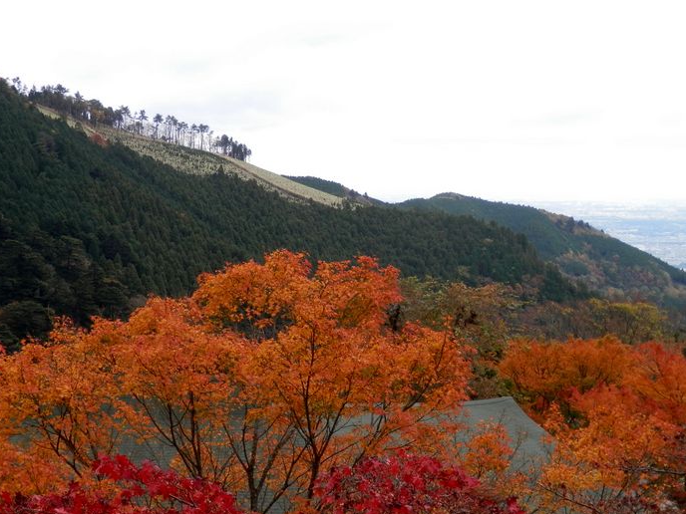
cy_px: 268
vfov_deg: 25.7
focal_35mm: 57
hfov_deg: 33.7
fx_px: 1130
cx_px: 305
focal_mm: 8.9
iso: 80
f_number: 4
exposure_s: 1/125
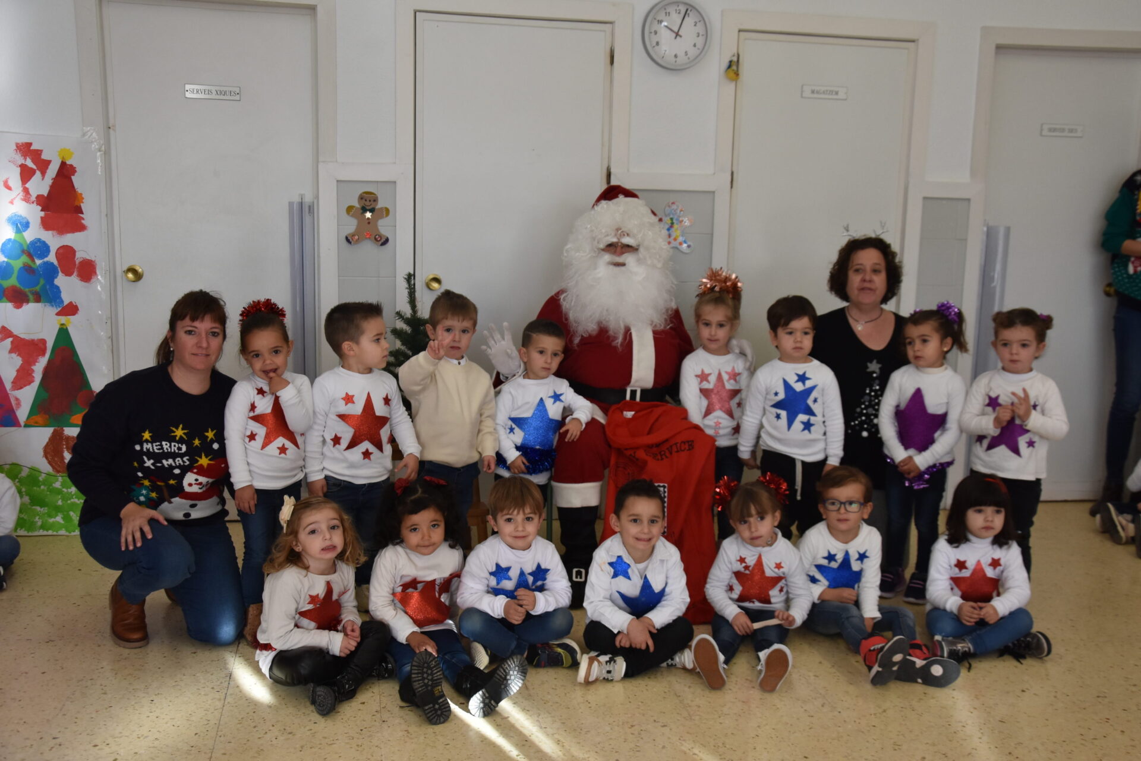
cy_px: 380
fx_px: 1189
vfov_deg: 35.5
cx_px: 570
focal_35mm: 38
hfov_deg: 51.3
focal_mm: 25
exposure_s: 1/160
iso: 800
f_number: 6.3
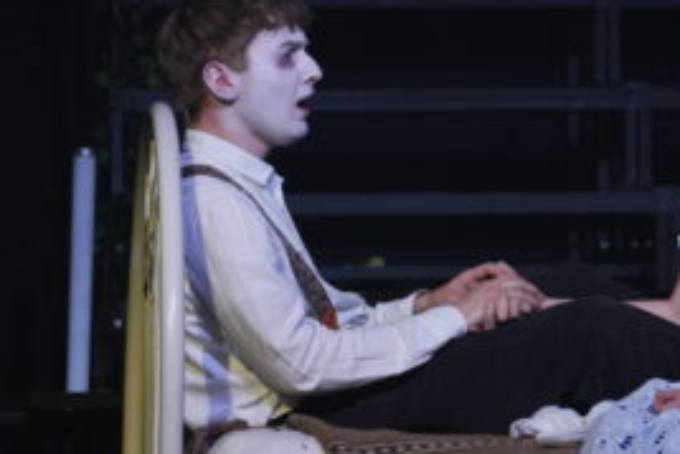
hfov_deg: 3.2
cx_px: 502
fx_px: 12227
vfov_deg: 2.1
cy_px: 299
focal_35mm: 647
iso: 1600
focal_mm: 321
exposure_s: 1/40
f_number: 6.3
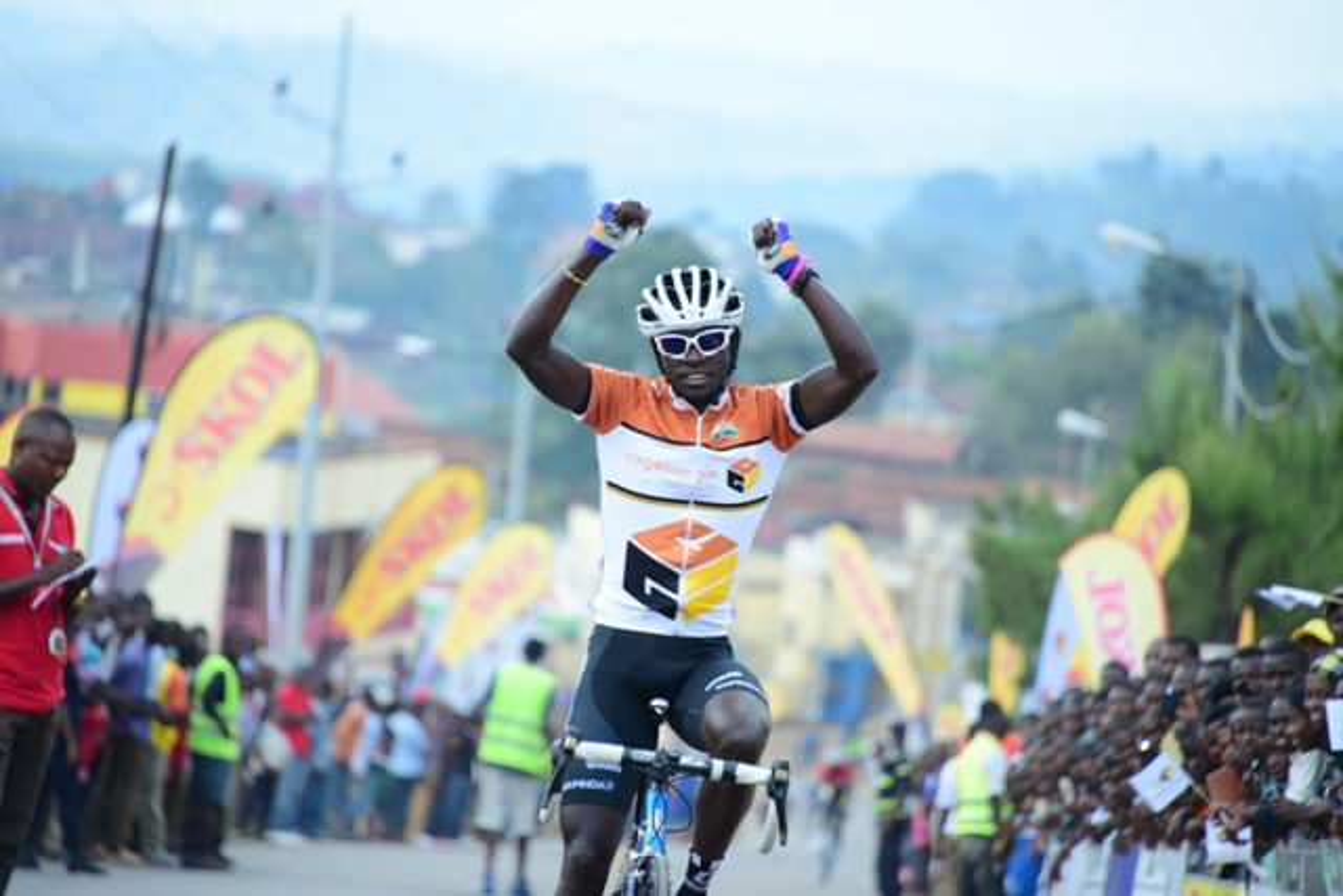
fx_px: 11193
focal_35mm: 300
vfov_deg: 4.6
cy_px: 448
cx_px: 672
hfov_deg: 6.9
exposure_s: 1/250
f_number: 5.6
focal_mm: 300
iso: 320
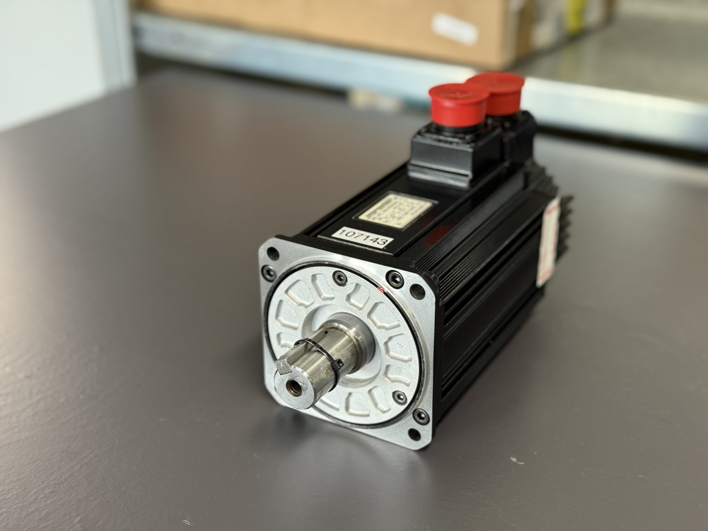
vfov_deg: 30.3
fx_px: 982
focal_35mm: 48
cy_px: 266
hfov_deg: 39.7
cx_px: 354
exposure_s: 1/50
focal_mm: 6.76
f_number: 1.78
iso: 200
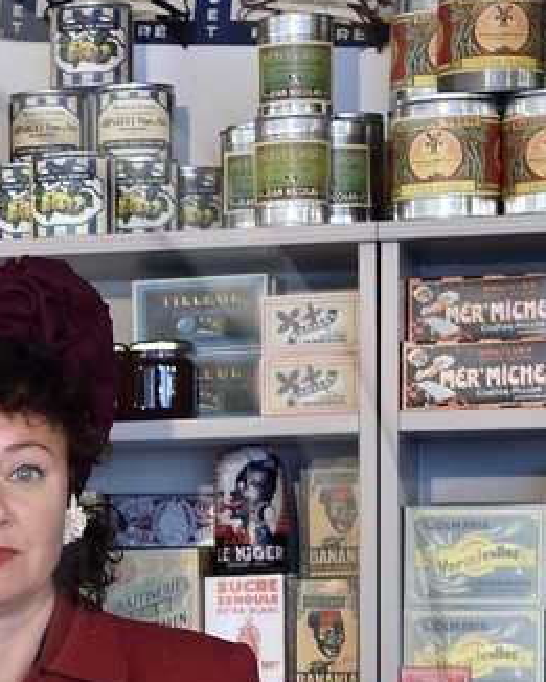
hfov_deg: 8.5
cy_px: 753
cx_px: -423
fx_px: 3533
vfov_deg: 10.9
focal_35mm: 175
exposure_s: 1/8
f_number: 4.5
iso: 1600
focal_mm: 38
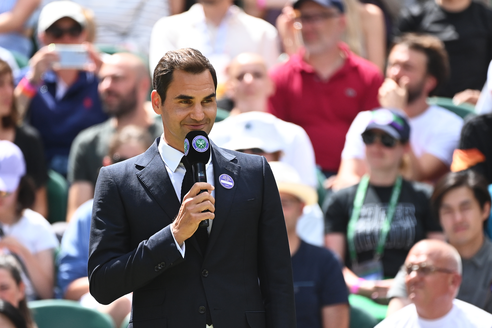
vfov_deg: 2.3
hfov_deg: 3.4
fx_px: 8199
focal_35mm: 600
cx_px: 246
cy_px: 164
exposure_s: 1/2500
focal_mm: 400
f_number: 4
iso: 800
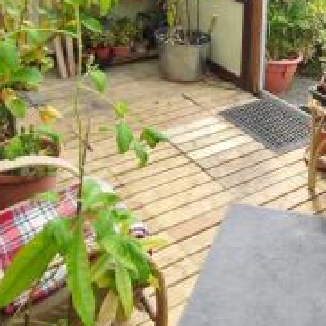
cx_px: 248
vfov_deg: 31.6
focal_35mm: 51
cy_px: 22
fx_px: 543
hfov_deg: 32.7
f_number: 4.5
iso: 100
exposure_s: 1/125
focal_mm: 9
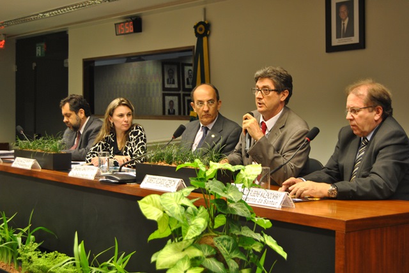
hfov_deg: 31.9
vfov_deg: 21.6
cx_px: 204
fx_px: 716
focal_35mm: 63
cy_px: 136
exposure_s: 1/30
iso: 400
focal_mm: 42
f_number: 5
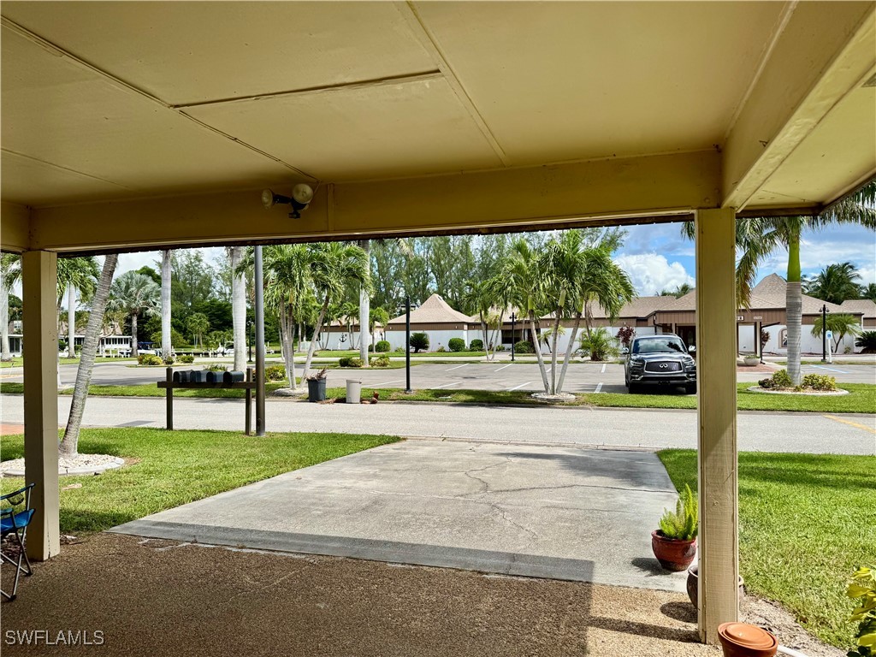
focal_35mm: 24
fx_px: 607
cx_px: 438
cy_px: 328
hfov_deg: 71.6
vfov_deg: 56.8
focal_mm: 6.76
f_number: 1.78
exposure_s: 1/3597
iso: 80
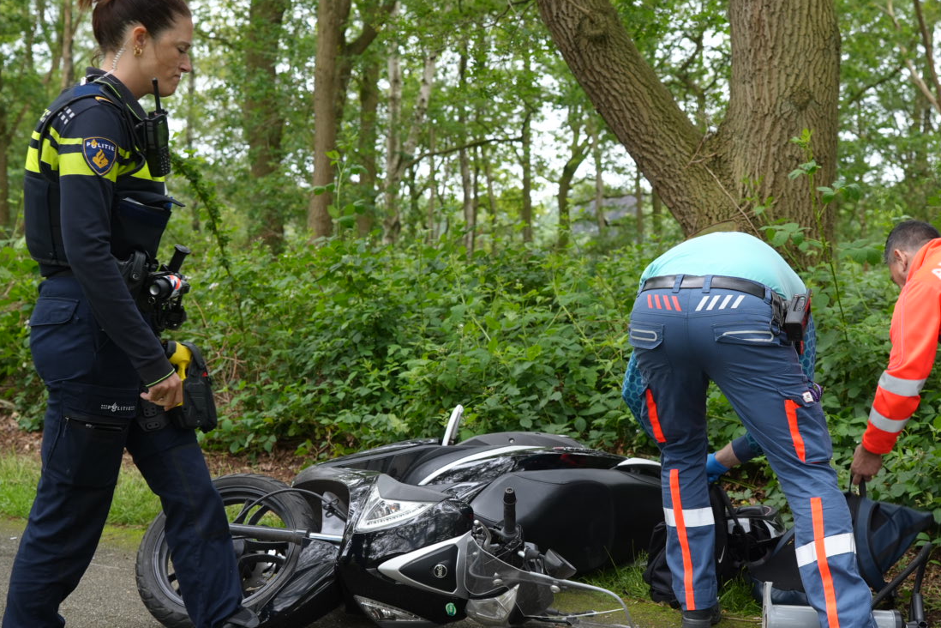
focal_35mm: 53
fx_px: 1385
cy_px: 412
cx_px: 614
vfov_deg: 25.4
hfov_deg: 37.2
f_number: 4
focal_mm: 36
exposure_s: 1/160
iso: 250
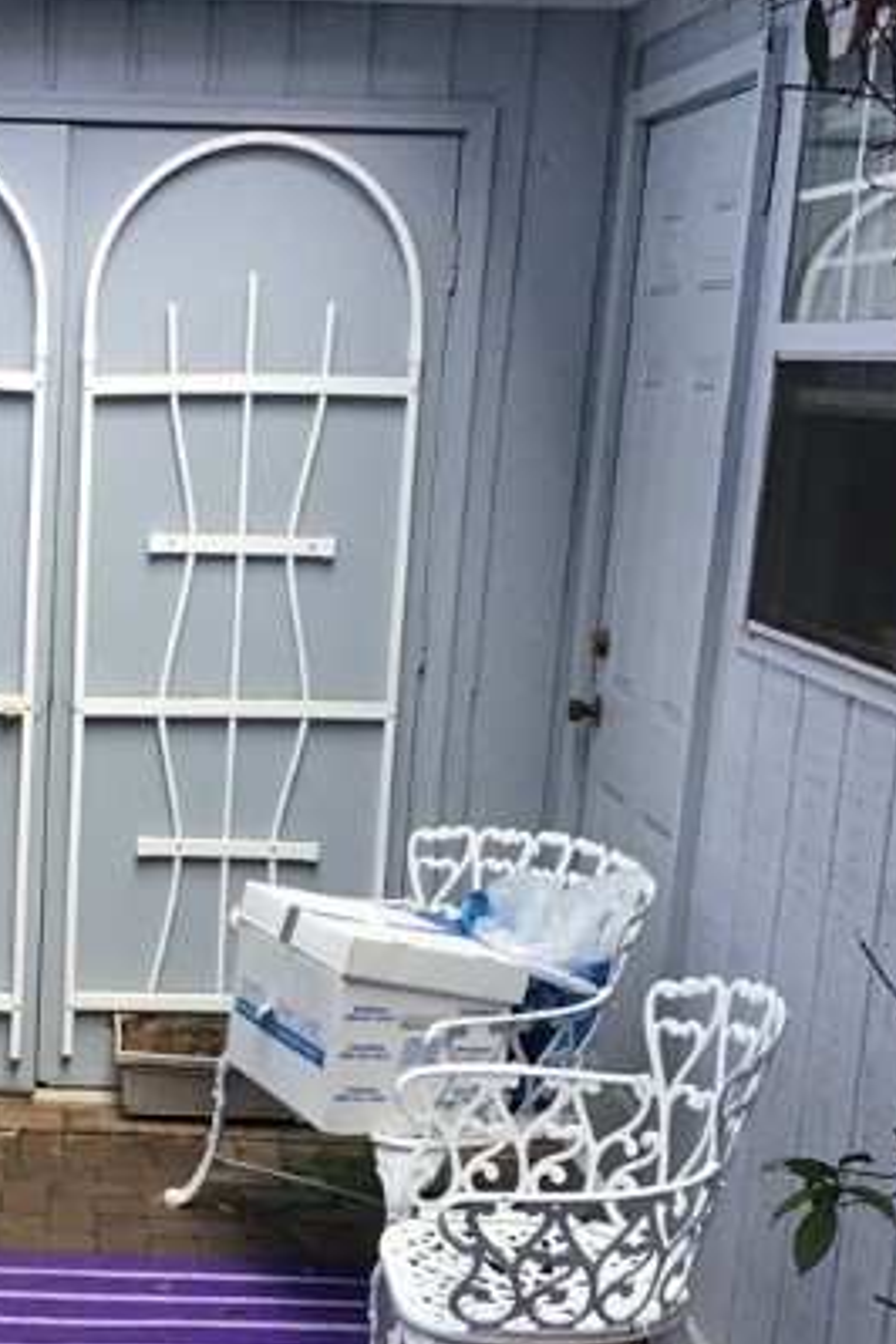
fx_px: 2314
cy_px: 943
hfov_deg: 21.3
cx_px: 30
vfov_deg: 32.0
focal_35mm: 62
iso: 25
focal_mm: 3.3
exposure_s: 1/40
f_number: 2.4
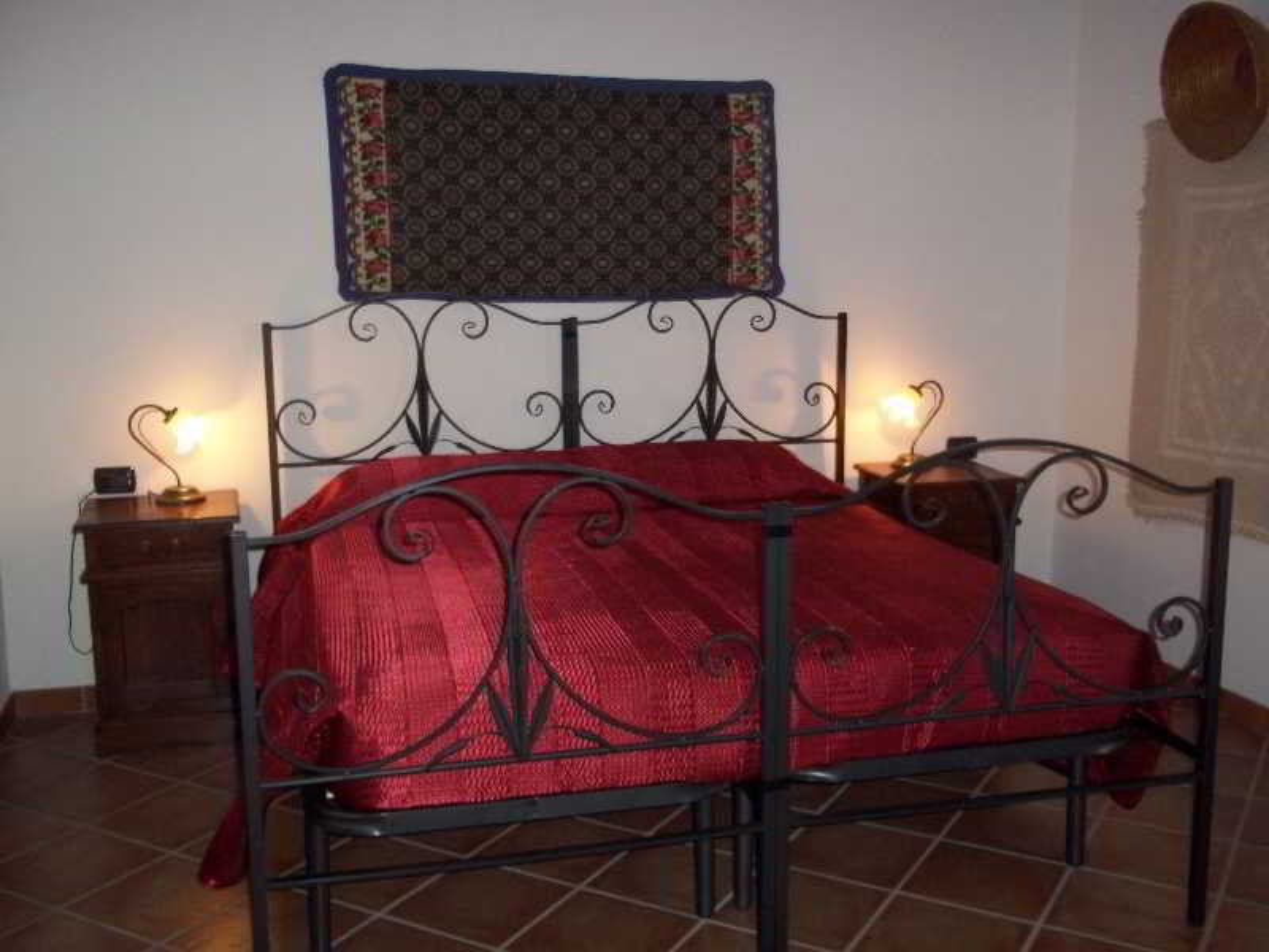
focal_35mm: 36
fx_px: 1320
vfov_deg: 39.7
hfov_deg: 51.4
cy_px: 476
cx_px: 634
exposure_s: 1/30
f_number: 3.1
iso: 160
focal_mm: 6.5
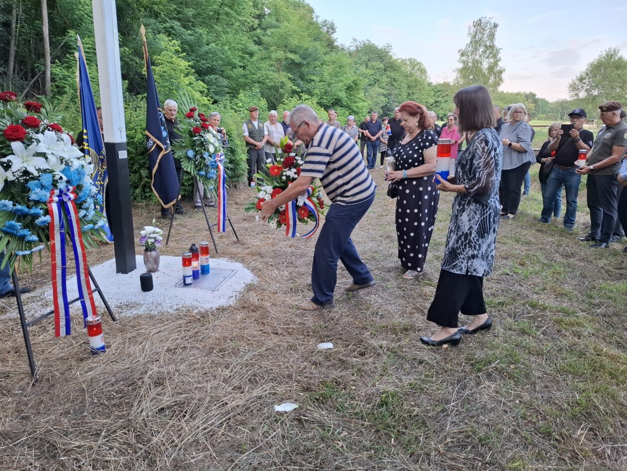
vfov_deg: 58.9
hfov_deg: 73.9
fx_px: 417
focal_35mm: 23
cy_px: 236
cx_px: 314
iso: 100
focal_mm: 5.54
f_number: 1.8
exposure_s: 1/100
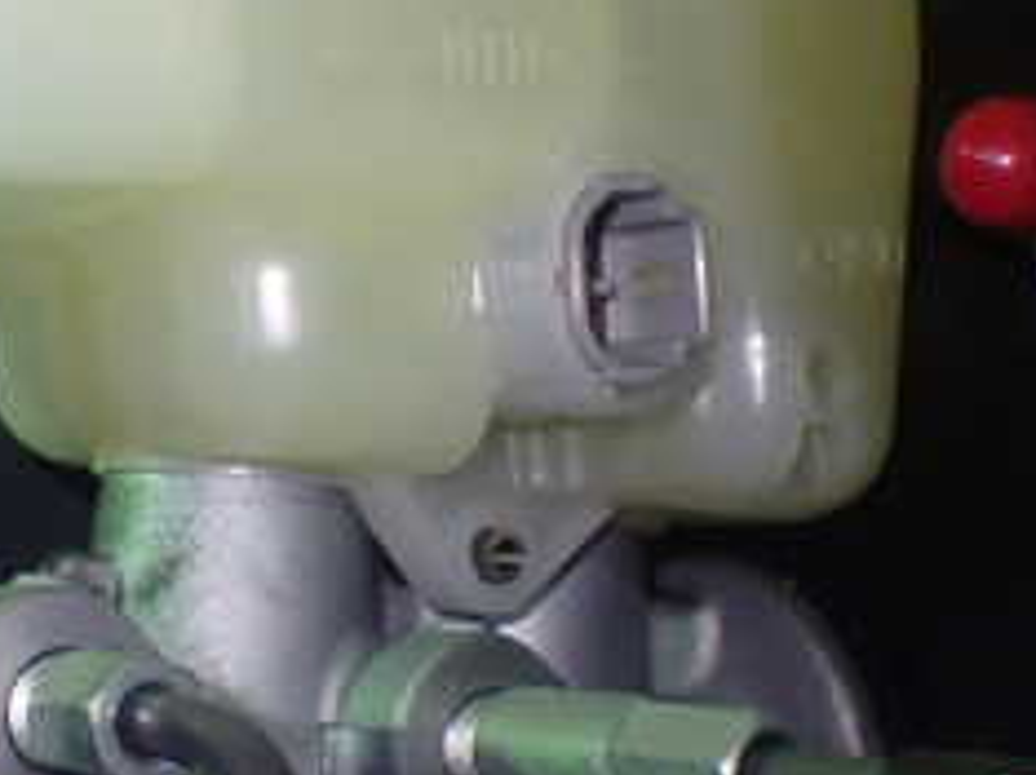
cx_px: 213
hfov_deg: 25.0
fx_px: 2302
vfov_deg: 19.1
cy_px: 301
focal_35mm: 77
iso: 640
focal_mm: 5.4
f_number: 2.3
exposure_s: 1/125
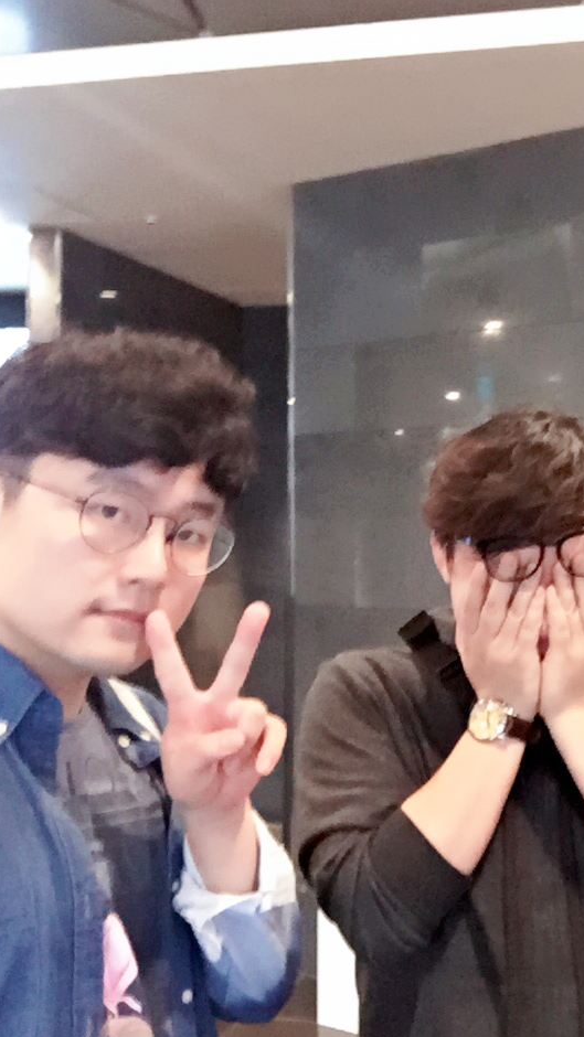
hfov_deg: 24.2
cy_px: 528
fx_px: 1266
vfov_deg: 44.6
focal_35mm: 46
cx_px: 649
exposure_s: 1/15
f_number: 2.2
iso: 400
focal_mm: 2.65
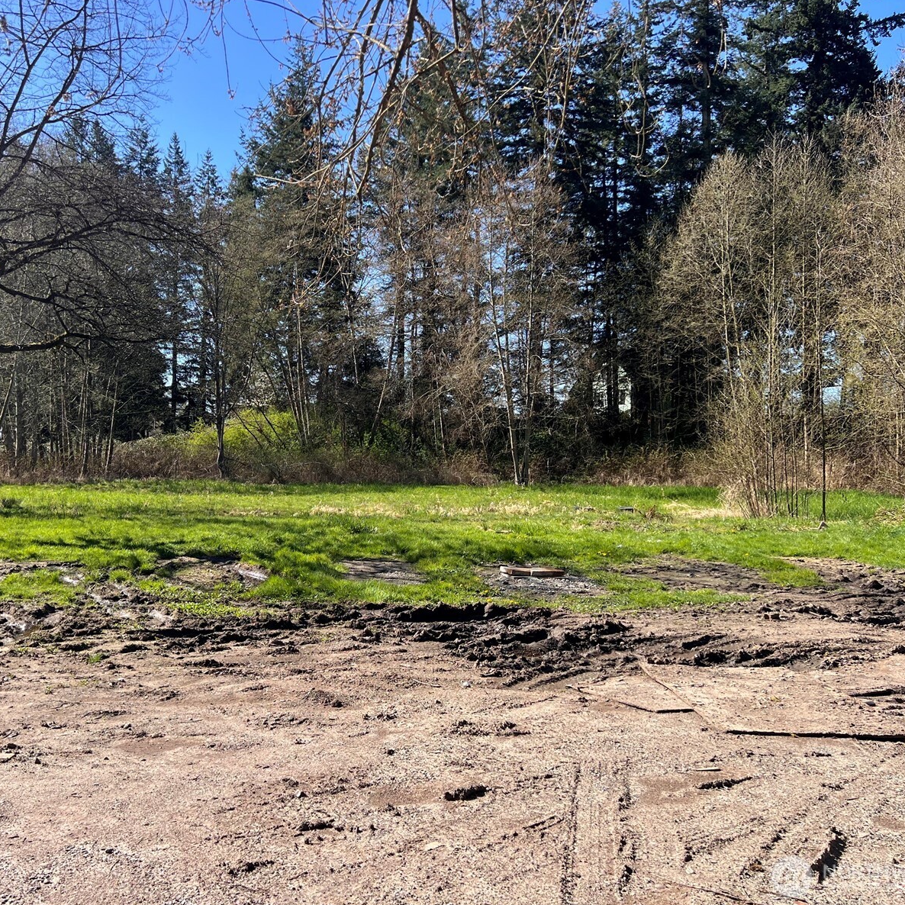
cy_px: 449
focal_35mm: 31
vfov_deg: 52.5
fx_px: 917
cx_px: 359
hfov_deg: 52.2
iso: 50
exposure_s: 1/1669
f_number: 1.5
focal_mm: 5.7
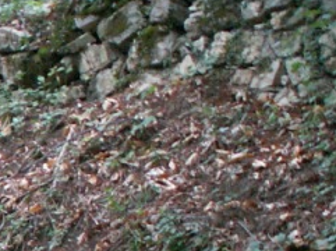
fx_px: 1444
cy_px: 275
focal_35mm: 149
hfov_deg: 12.1
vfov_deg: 9.8
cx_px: -283
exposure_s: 1/10
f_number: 2.8
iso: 160
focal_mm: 5.86
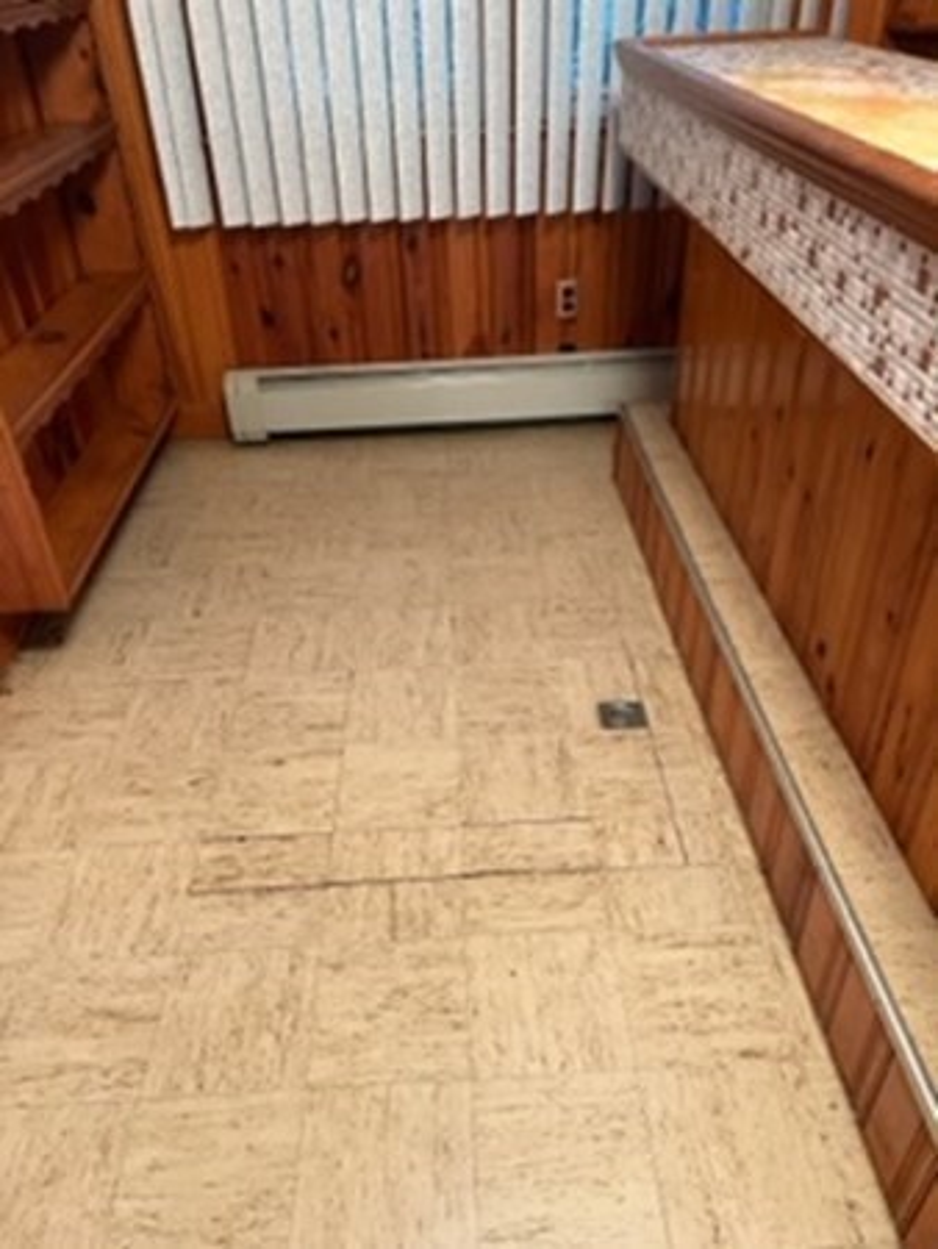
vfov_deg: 67.3
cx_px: 469
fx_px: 938
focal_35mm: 26
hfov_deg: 53.1
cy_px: 624
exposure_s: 1/60
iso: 320
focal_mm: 5.7
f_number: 1.5
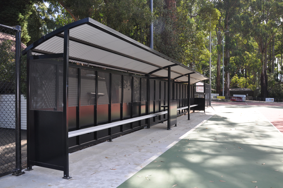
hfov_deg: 67.4
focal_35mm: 27
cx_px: 142
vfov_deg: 47.8
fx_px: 212
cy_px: 94
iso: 200
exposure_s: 1/200
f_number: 5.6
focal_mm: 18
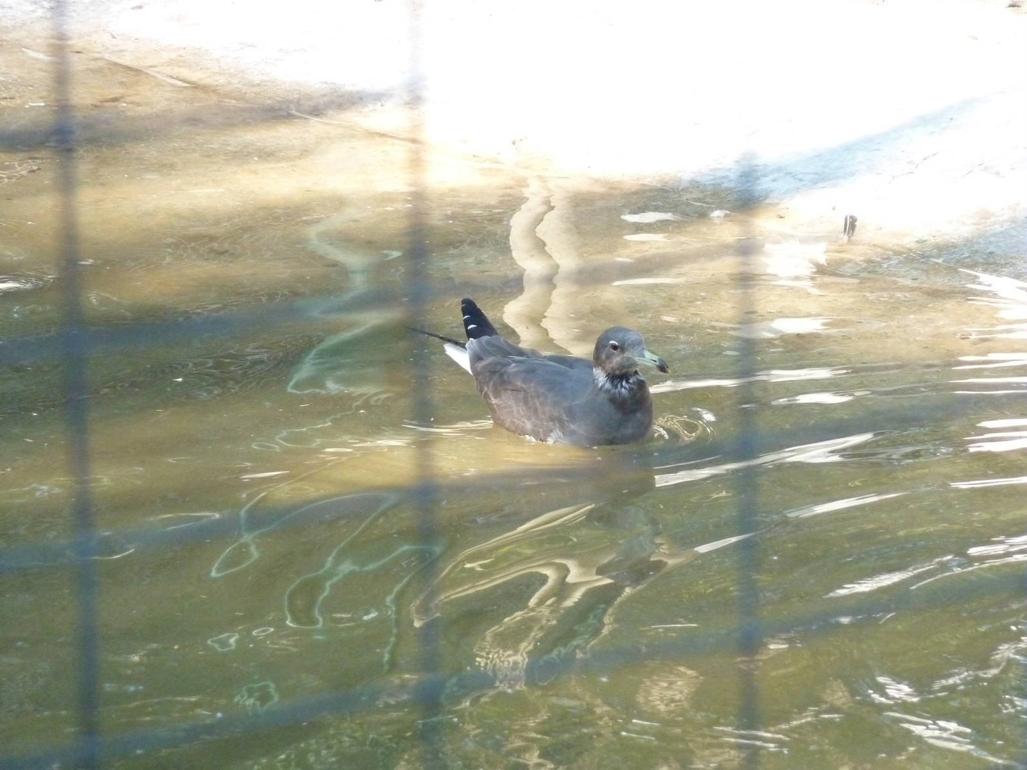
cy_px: 385
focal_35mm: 300
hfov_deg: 6.6
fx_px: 8901
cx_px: 514
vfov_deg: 5.0
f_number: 4.9
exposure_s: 1/250
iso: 640
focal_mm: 49.2
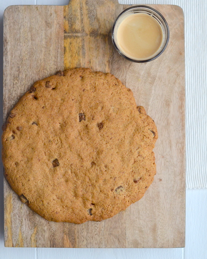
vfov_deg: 22.2
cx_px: 104
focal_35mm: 86
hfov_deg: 17.9
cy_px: 123
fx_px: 659
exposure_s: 1/1600
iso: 1000
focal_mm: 50
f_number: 2.8
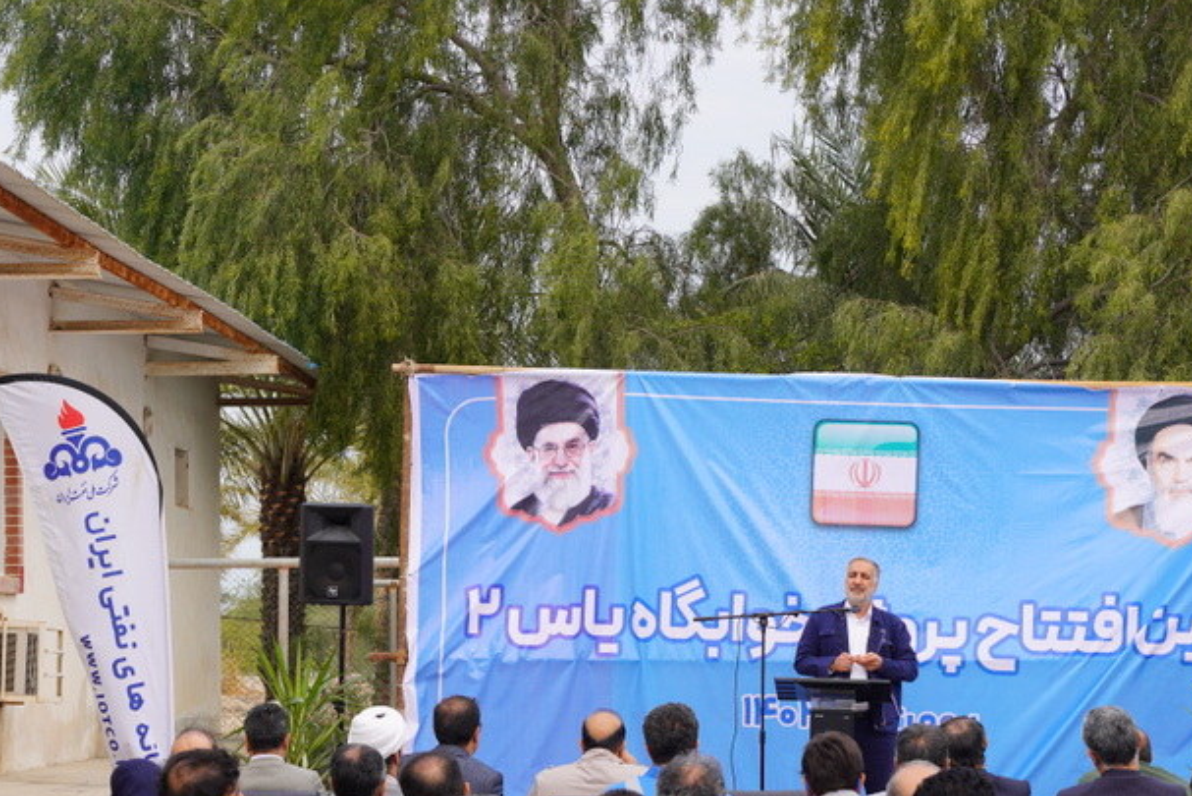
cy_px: 595
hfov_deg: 17.3
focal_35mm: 118
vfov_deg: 11.6
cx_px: 495
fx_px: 3908
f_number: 8
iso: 100
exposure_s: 1/160
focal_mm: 70
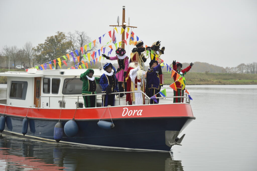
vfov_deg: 13.0
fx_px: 749
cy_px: 86
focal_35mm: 105
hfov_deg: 19.5
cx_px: 128
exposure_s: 1/100
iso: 400
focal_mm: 70
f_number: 5.6
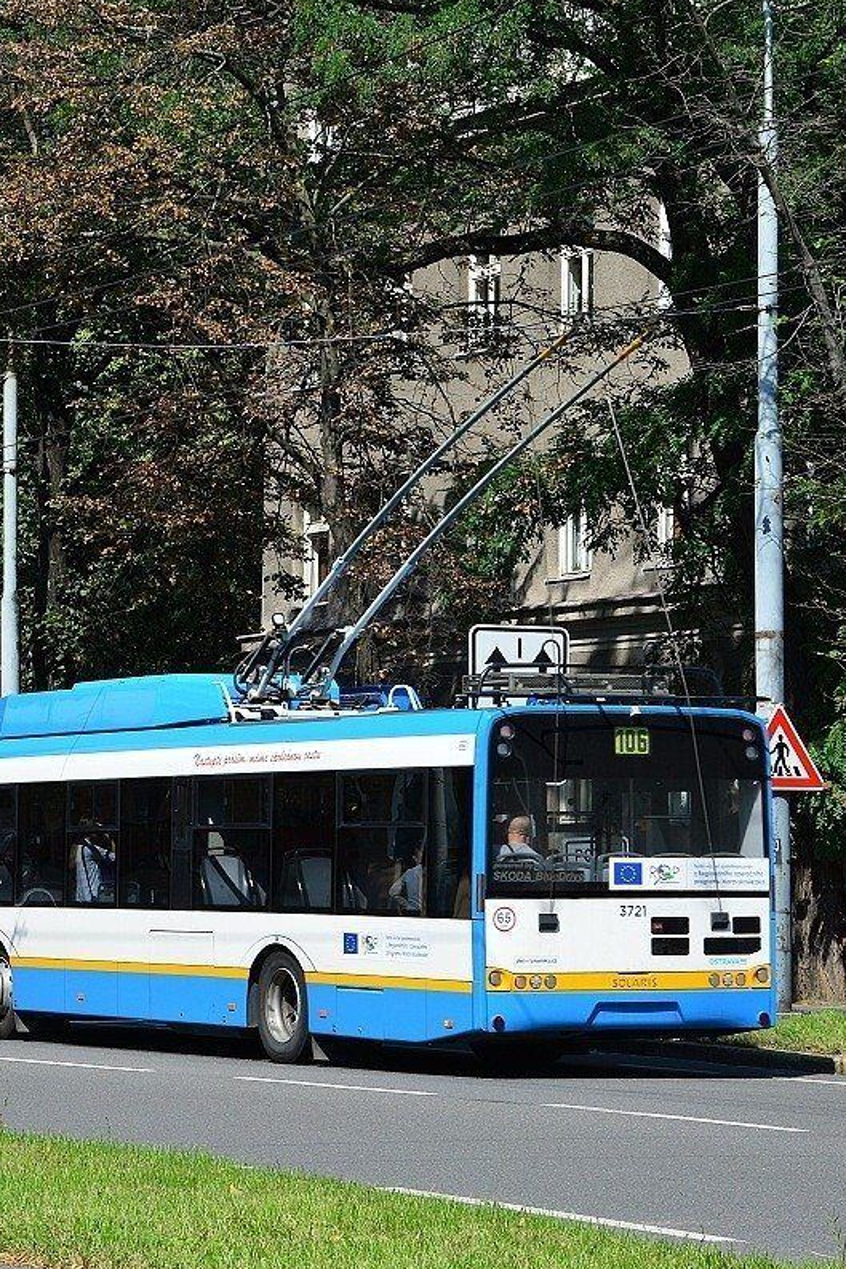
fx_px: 4157
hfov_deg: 11.6
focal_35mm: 118
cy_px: 635
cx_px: 256
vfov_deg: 17.3
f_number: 9
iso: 200
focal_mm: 52
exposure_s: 1/320
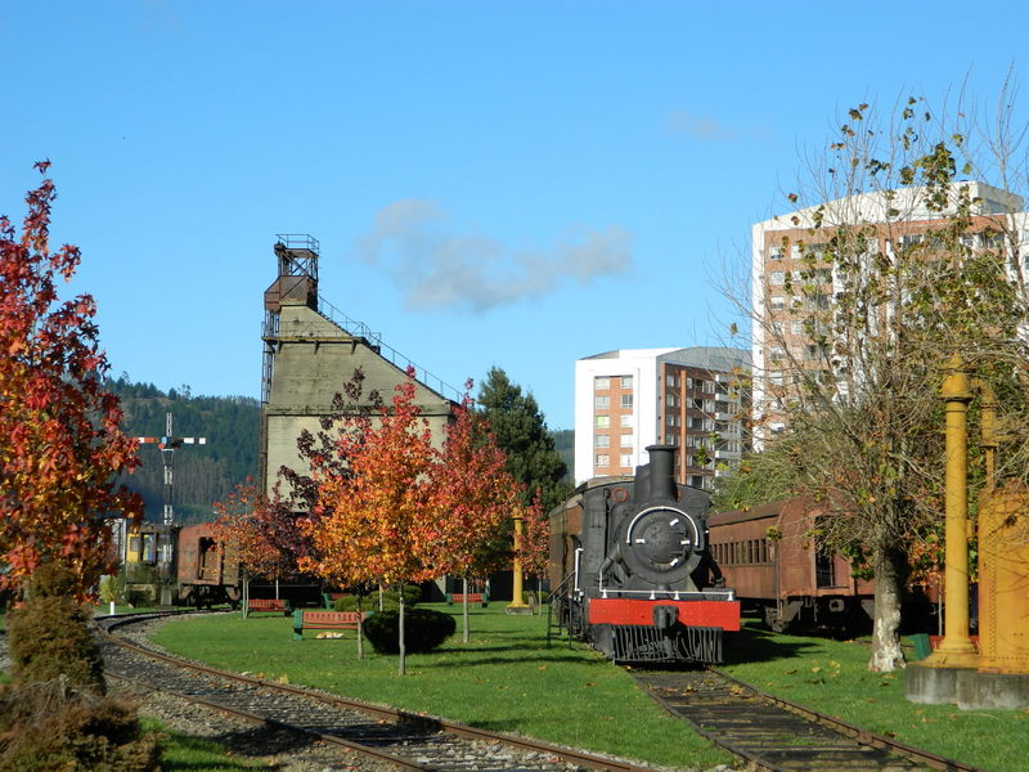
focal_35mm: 84
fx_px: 2497
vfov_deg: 17.6
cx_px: 514
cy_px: 386
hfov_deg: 23.3
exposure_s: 1/640
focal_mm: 15.1
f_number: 4.2
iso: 80
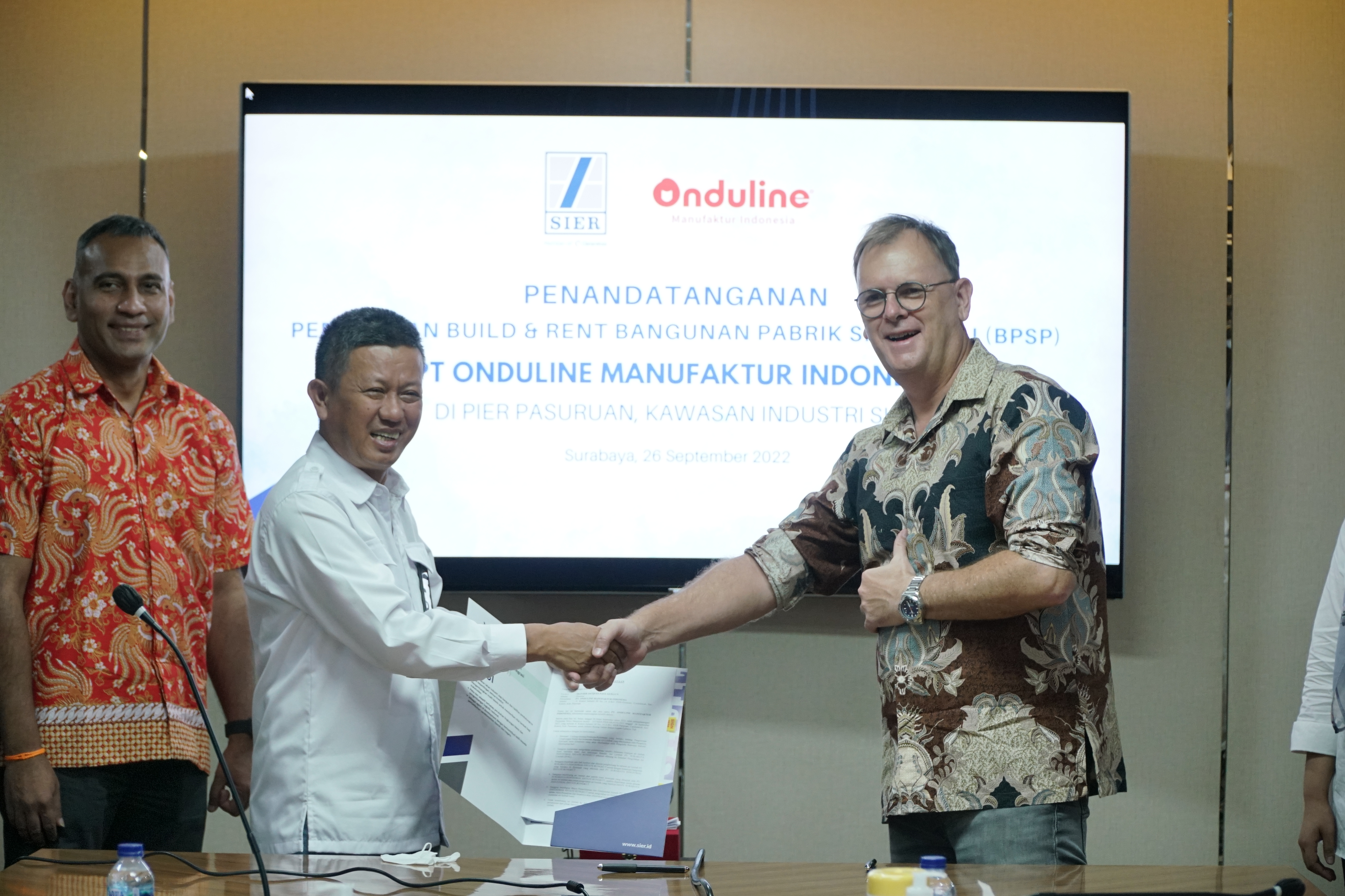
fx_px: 3960
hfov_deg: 19.3
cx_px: 672
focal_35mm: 106
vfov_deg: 12.9
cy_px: 448
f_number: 4
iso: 1250
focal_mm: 71
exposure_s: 1/125
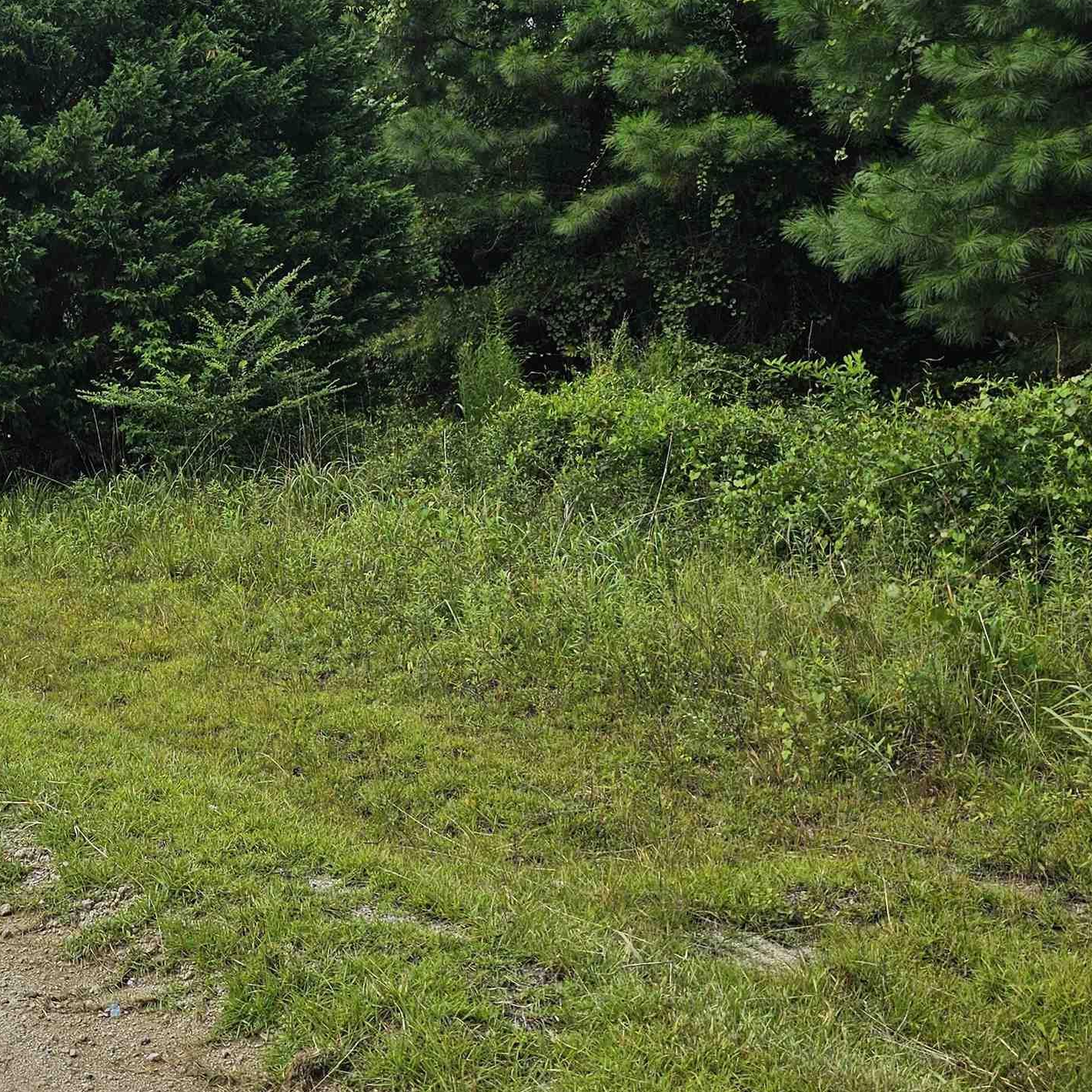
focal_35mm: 44
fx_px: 1570
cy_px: 332
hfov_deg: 36.6
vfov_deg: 37.8
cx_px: 169
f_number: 1.7
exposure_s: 1/679
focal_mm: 6.3
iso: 10
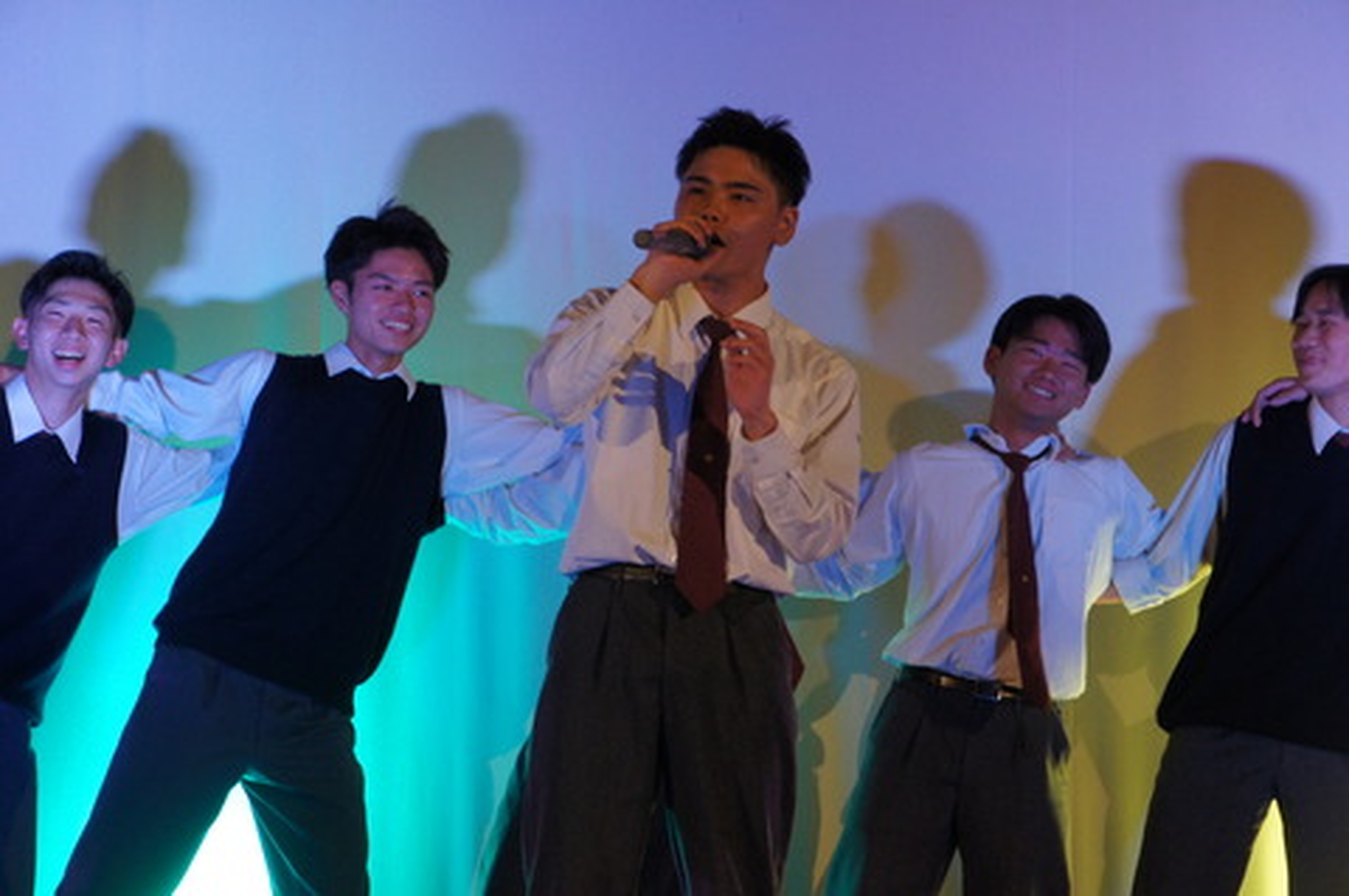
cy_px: 448
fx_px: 5278
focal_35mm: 141
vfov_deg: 9.7
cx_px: 674
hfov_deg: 14.6
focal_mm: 94
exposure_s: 1/125
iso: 1600
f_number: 5.6
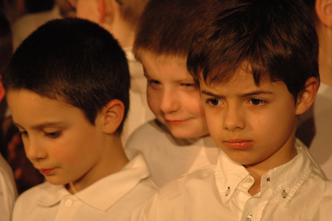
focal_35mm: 450
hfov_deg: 4.6
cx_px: 166
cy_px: 110
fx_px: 4146
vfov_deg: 3.0
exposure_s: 1/30
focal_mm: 300
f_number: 5.6
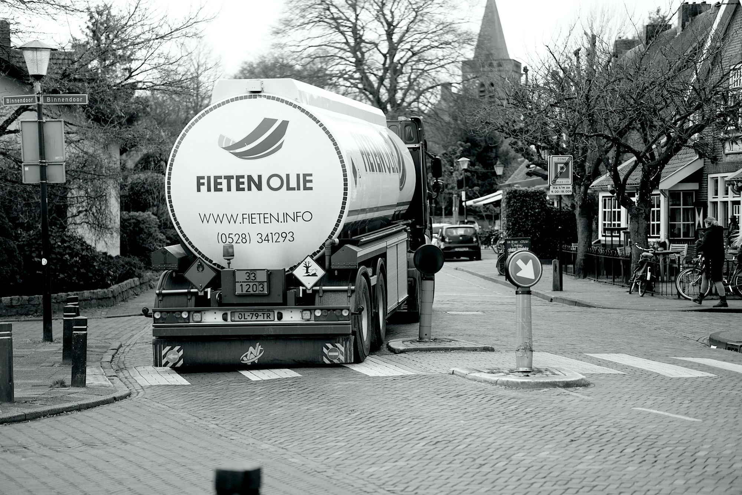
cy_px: 248
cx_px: 371
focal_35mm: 84
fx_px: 1731
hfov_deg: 24.2
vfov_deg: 16.3
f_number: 1.4
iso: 125
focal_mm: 56
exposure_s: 1/2500
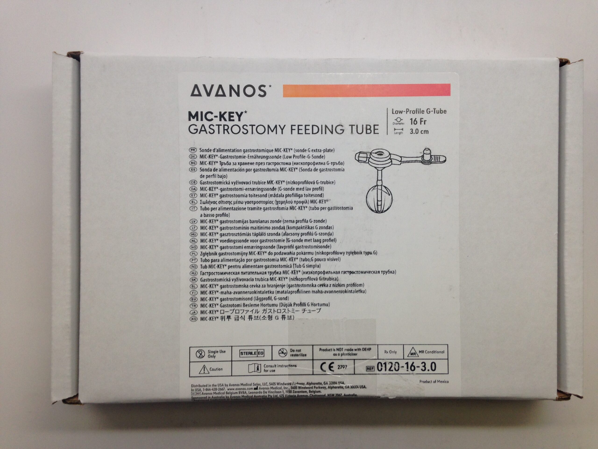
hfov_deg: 55.4
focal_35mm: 33
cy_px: 224
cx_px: 299
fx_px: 570
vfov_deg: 42.9
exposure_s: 1/60
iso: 50
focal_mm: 4.12
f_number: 2.4
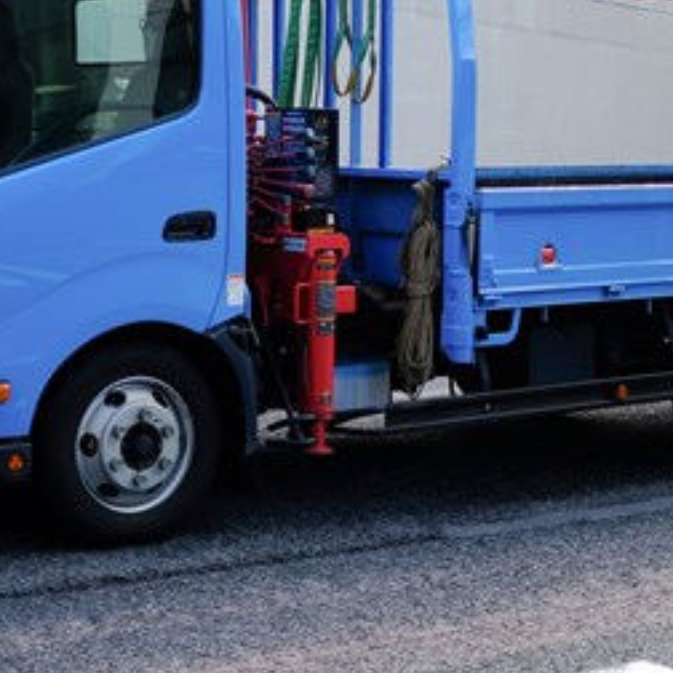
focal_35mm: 85
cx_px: 224
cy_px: 232
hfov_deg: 20.3
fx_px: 1870
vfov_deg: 20.3
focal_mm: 23
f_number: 2
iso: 200
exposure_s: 1/950
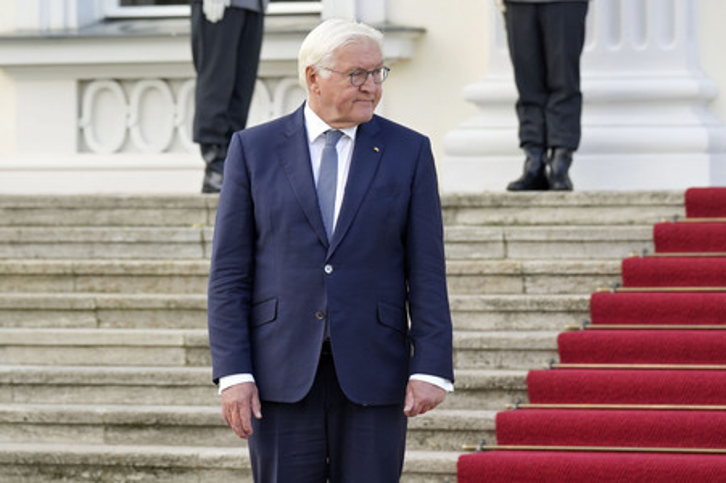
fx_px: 4171
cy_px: 242
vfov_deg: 6.6
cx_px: 363
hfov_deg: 9.9
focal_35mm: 207
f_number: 5
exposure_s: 1/250
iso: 640
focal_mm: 138
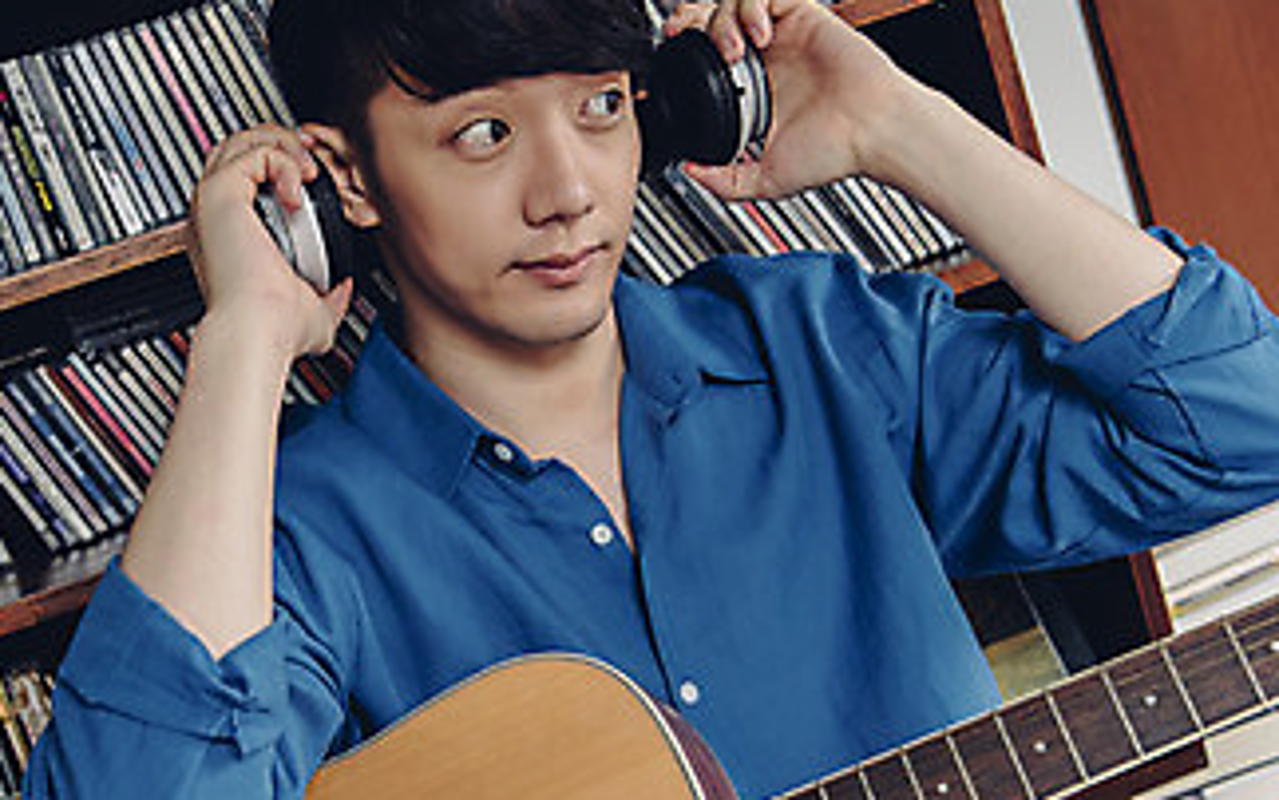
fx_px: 2371
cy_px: 467
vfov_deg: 19.1
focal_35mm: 68
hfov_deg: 30.1
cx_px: 505
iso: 320
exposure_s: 1/100
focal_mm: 36
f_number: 2.8
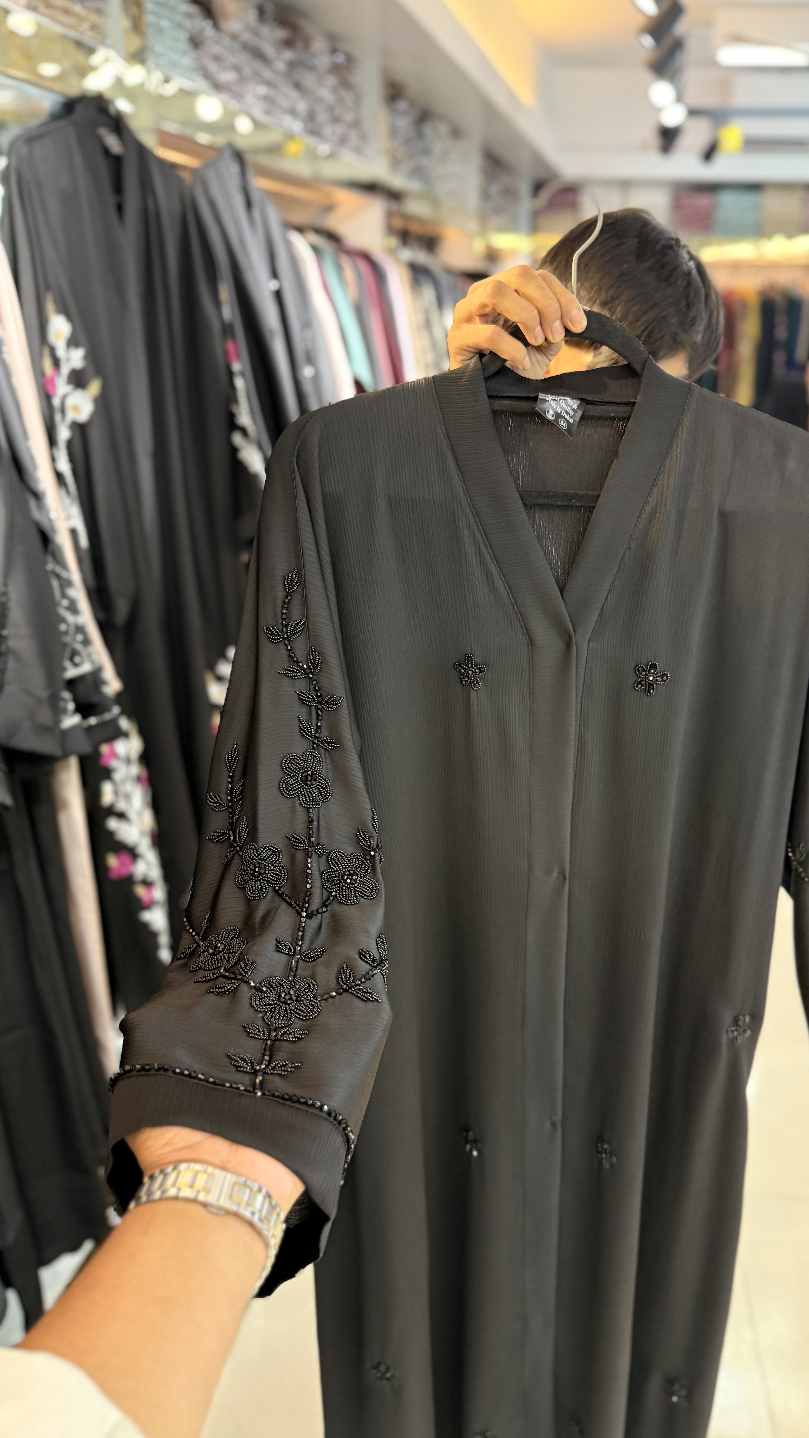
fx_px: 1030
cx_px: 485
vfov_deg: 69.8
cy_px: 738
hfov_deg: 42.7
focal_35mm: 27
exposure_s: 1/50
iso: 200
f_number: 1.78
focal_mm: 6.76
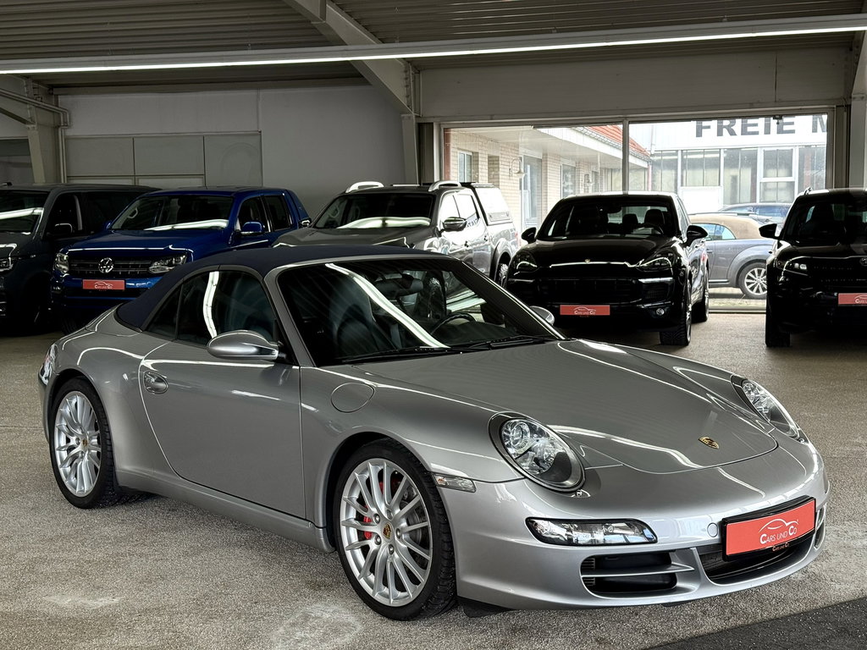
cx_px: 434
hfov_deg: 39.7
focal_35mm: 48
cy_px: 325
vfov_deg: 30.3
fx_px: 1202
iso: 64
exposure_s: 1/207
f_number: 1.78
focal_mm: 6.76
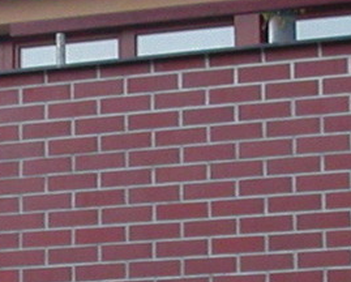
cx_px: 43
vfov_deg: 7.9
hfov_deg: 9.9
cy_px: 372
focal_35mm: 193
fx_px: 2008
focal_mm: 5.6
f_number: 2.7
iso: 200
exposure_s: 1/14.6
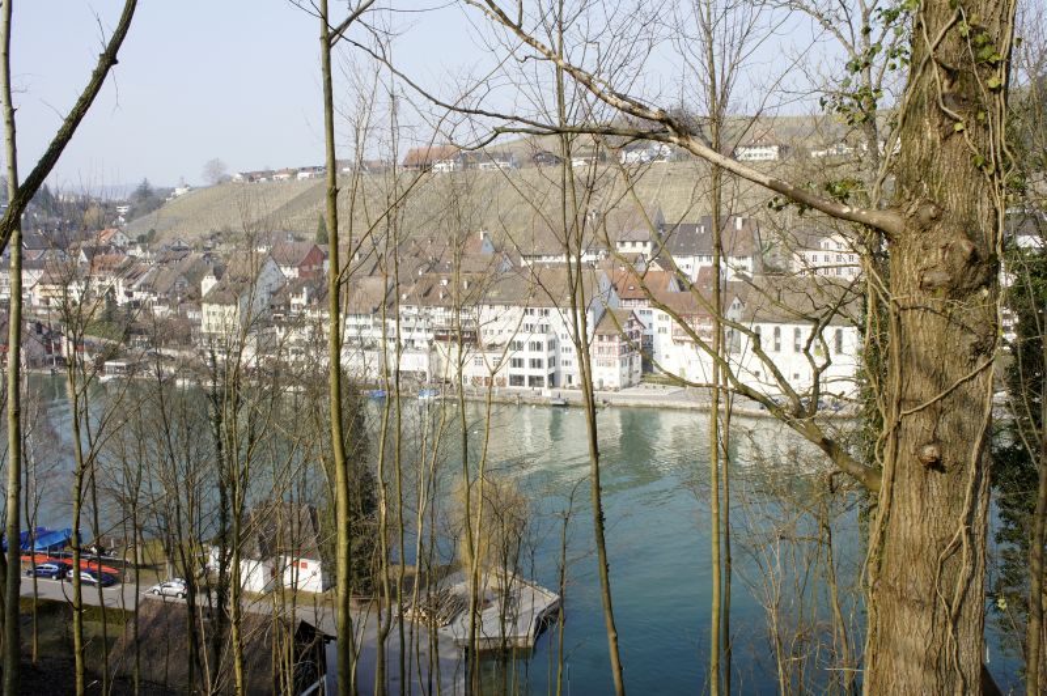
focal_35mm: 33
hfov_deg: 57.3
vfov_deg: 39.9
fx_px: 959
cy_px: 348
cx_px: 524
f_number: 11
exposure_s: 1/100
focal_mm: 22
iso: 200
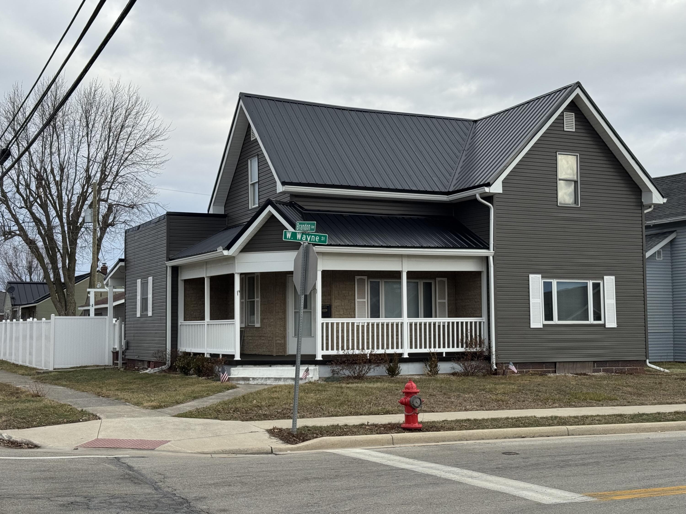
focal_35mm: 48
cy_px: 257
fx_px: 951
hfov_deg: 39.7
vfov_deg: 30.3
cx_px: 343
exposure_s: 1/2179
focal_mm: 6.76
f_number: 1.78
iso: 64
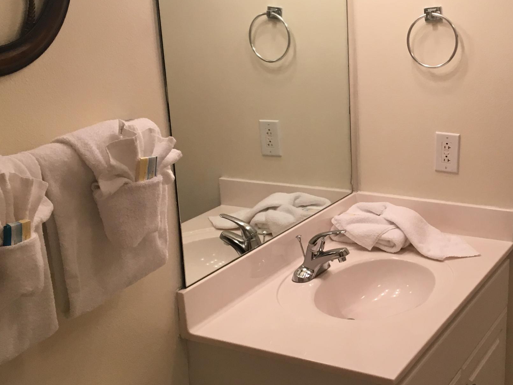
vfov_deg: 27.0
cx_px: 366
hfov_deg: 35.0
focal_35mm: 54
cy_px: 202
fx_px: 800
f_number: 2.2
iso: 32
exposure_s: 1/30
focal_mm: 4.15
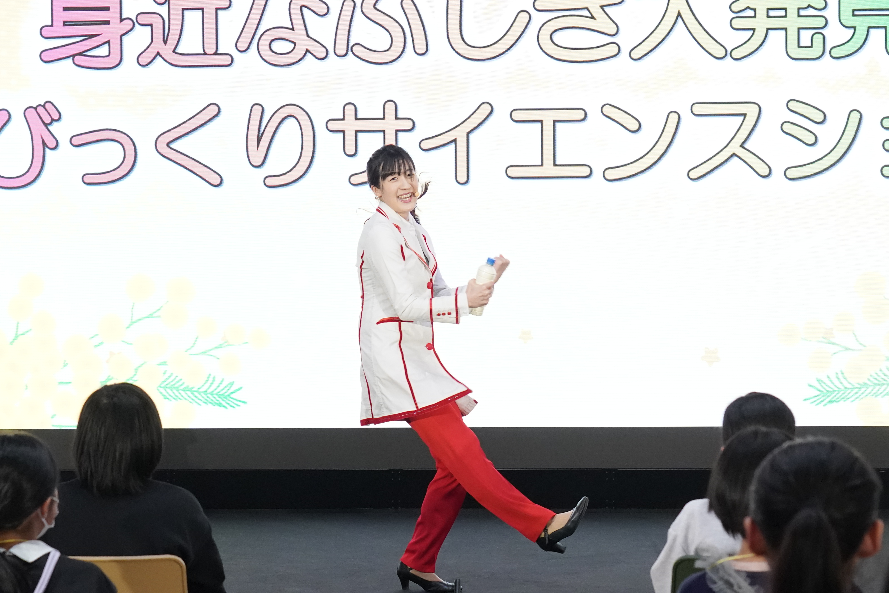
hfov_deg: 23.1
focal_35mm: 88
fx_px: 2173
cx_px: 444
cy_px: 296
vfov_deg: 15.5
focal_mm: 59
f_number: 5.6
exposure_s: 1/320
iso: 5000
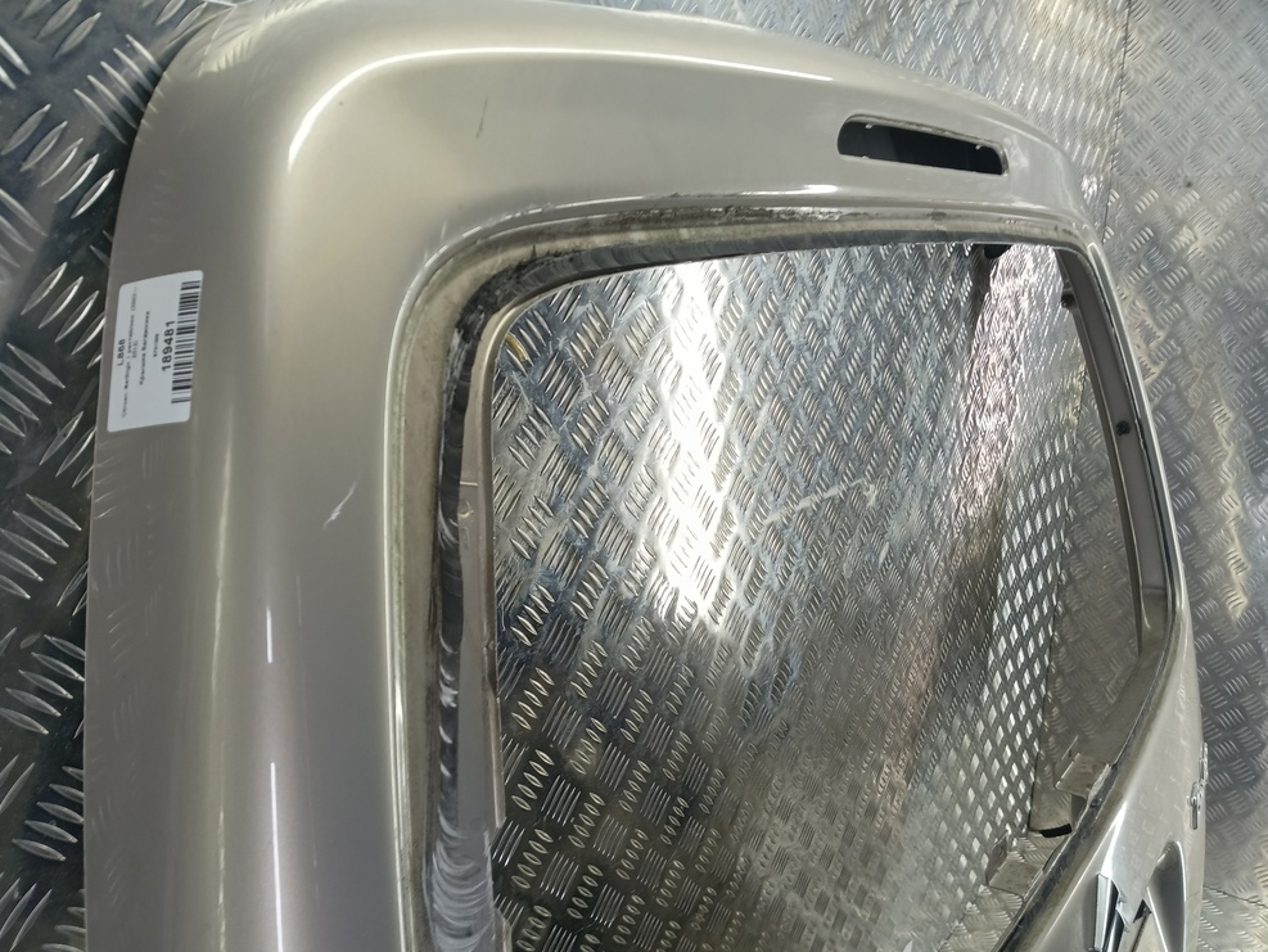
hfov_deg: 63.4
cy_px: 489
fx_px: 1026
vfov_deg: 49.8
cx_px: 627
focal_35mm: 28
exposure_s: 1/50
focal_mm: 4.11
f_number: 1.6
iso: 108
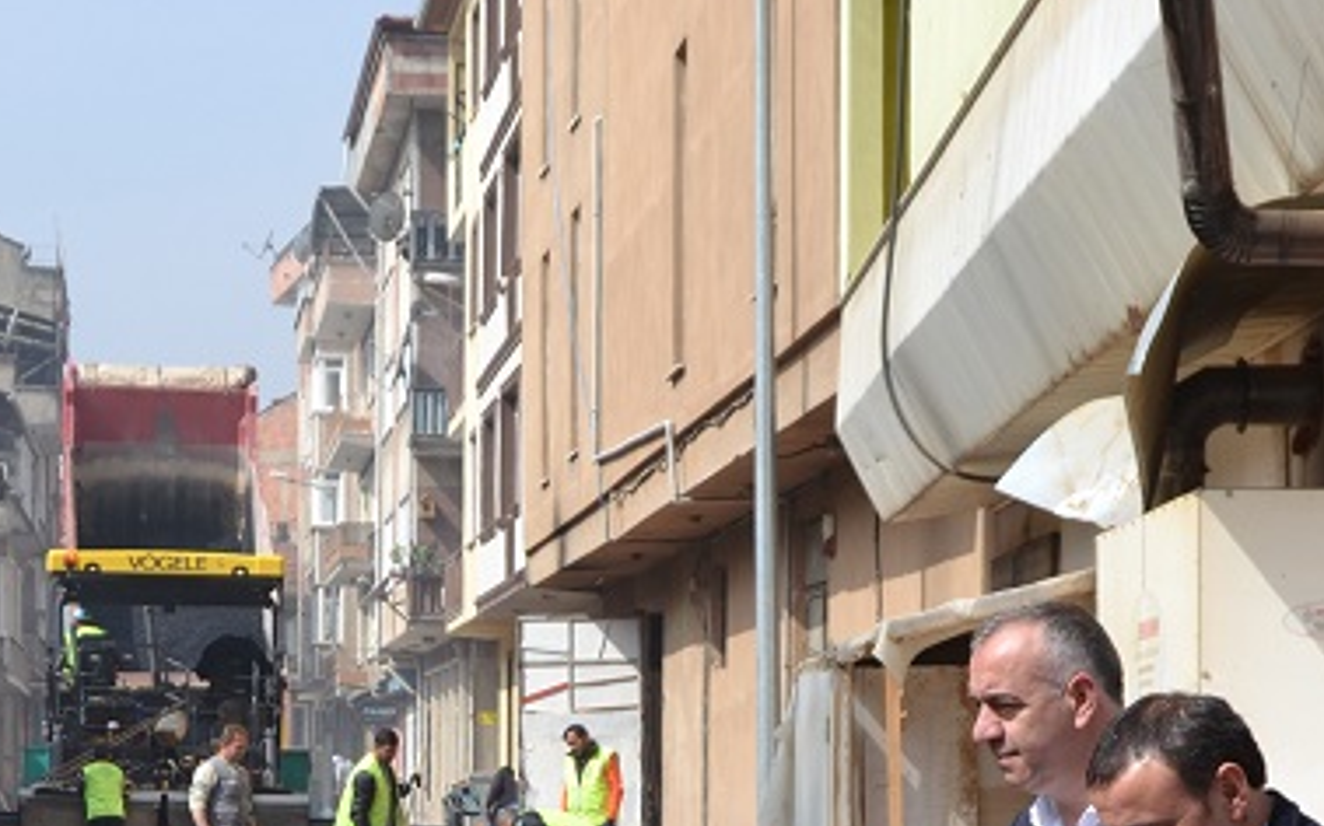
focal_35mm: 97
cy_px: 1059
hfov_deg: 21.4
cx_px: 606
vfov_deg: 13.0
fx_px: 3499
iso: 100
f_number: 8
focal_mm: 26
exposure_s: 1/250
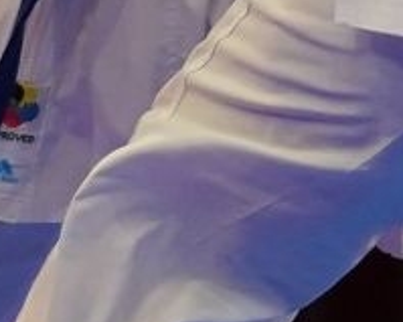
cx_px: 674
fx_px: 22853
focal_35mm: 1917
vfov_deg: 0.8
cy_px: -575
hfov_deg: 1.0
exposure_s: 1/1000
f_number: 2.8
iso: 2000
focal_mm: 151
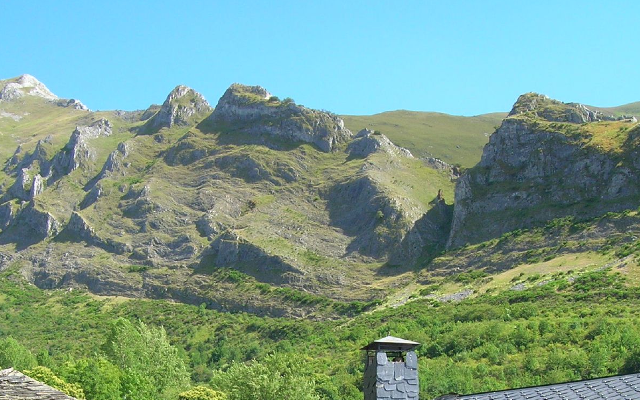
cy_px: 349
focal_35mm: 62
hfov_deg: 33.0
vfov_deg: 20.6
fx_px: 1082
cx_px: 324
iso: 50
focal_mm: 5.7
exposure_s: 1/148
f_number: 4.9
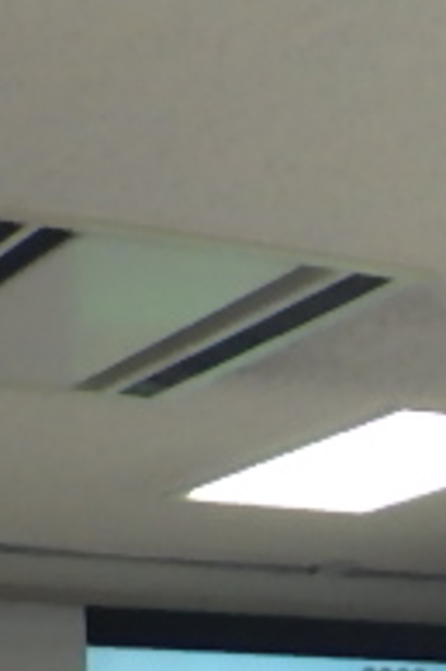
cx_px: 1272
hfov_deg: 7.9
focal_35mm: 154
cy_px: 1221
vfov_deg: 12.2
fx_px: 2867
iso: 320
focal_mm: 5
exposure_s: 1/45
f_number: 3.5
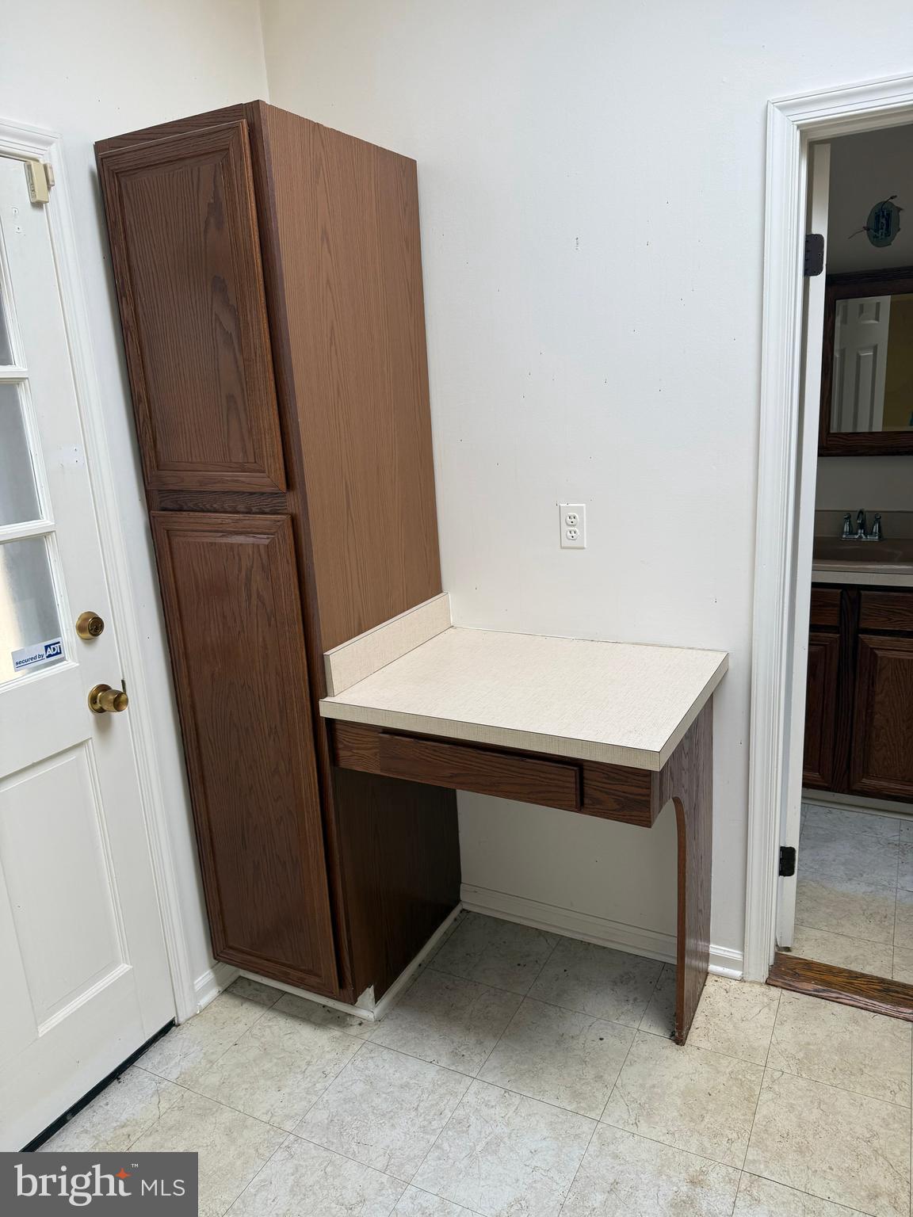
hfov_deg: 56.8
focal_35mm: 24
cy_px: 608
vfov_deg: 71.6
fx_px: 844
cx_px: 456
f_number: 1.78
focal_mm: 6.76
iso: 100
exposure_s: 1/121
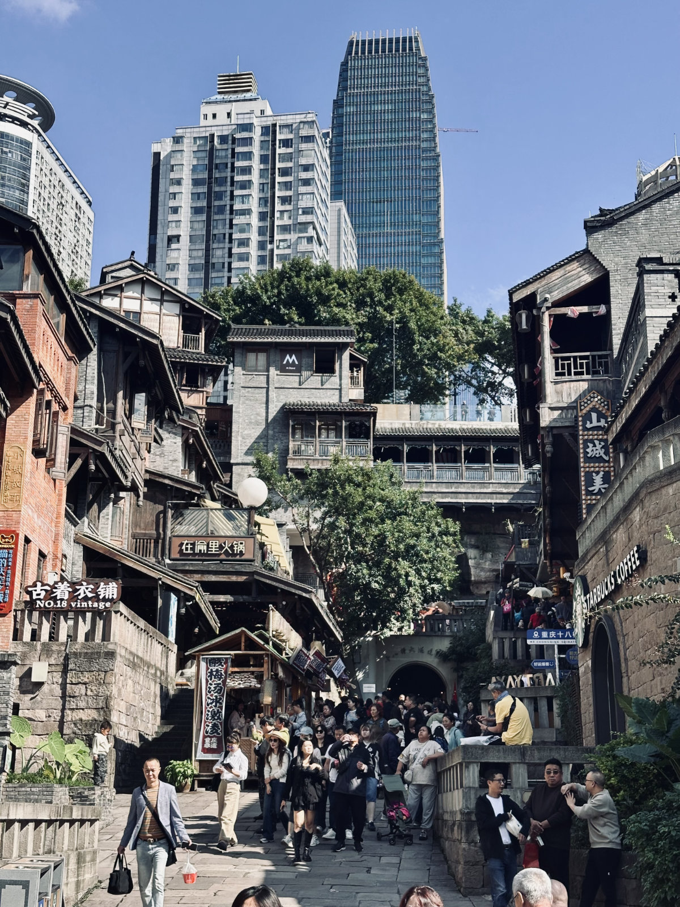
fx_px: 1257
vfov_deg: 39.7
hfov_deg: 30.3
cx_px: 340
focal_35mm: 48
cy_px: 454
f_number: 1.8
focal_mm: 6.9
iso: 64
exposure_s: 1/1751
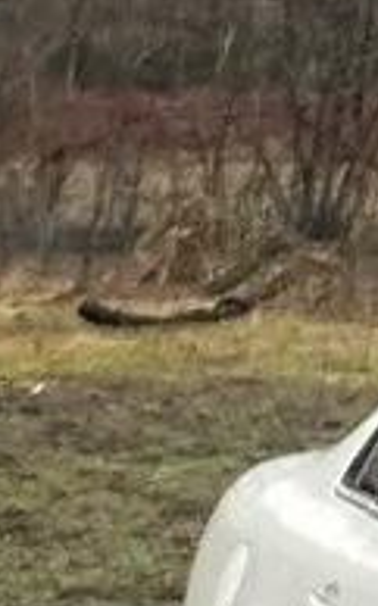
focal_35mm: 175
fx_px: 2889
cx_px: -1125
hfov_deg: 6.2
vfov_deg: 10.6
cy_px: 1356
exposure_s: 1/475
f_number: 1.78
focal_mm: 6.86
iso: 80
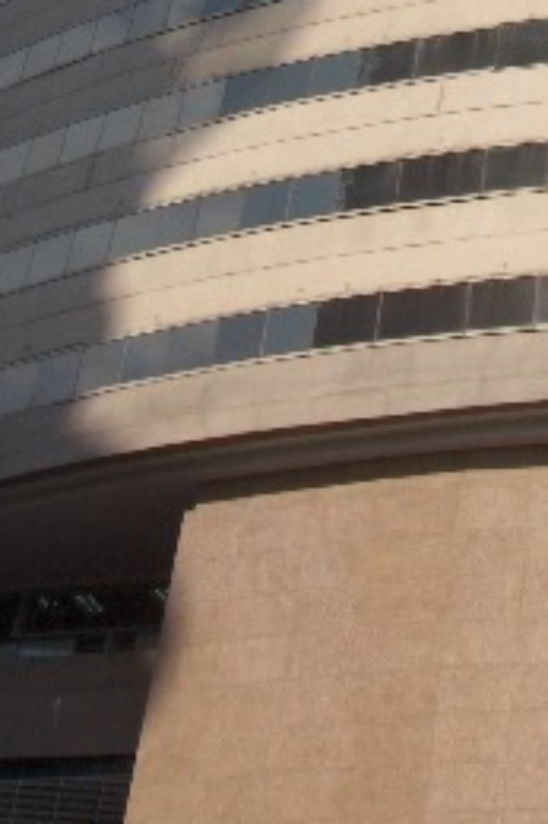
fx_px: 2286
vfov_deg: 19.4
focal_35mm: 100
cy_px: -133
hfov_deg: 13.4
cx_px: 592
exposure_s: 1/1250
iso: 100
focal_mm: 8
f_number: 4.8
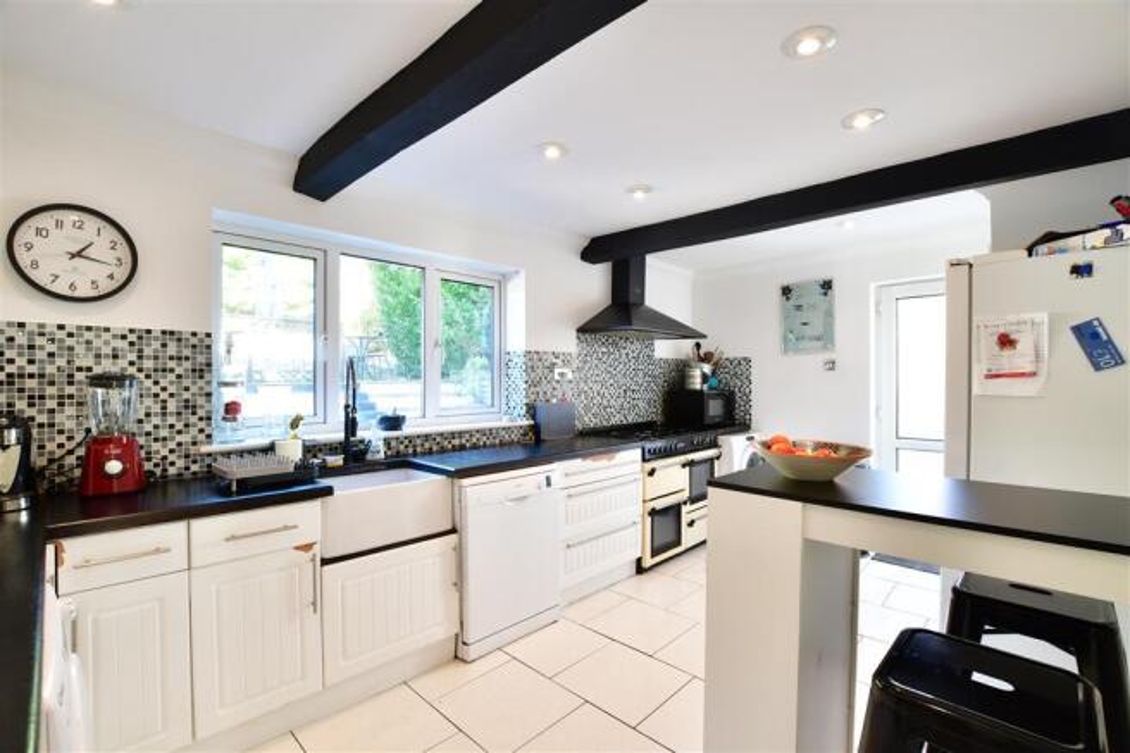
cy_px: 376
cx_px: 565
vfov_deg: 77.3
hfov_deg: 100.4
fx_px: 471
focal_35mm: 15
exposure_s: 1/2
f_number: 8
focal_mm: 10
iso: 200
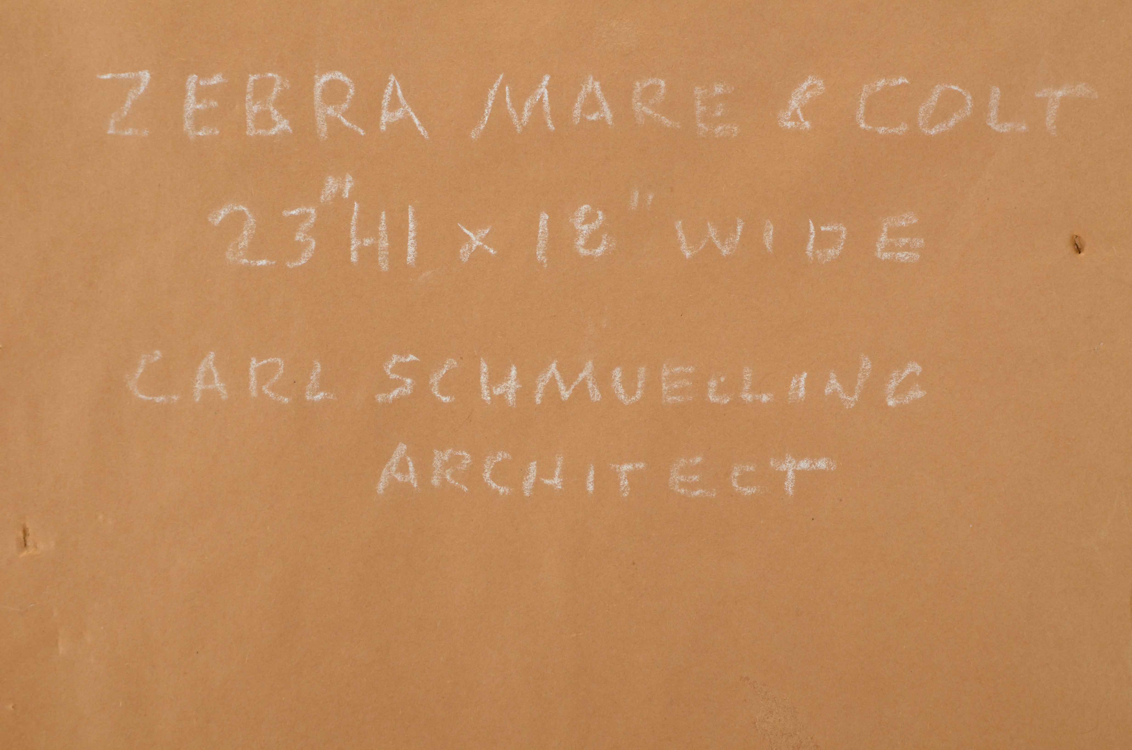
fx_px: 3295
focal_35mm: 105
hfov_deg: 19.5
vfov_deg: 13.0
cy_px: 375
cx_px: 566
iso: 200
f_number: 13
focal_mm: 70
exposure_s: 1/160
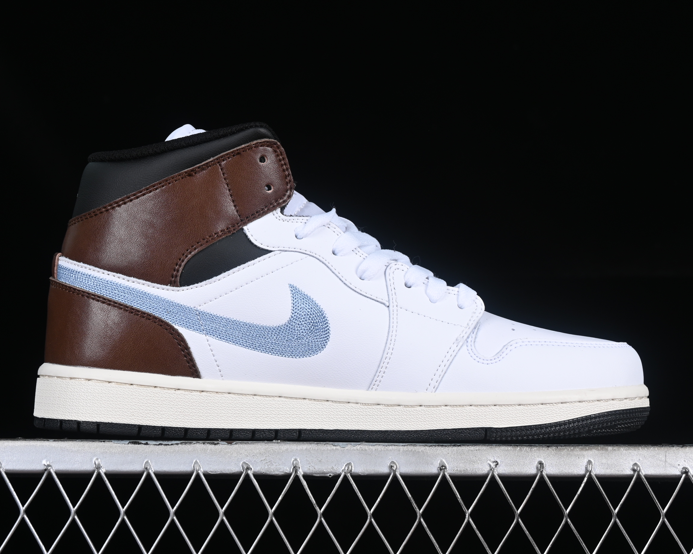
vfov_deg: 18.1
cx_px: 327
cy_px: 276
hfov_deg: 22.5
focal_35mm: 85
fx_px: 1743
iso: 160
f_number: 8
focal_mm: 50
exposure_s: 1/80
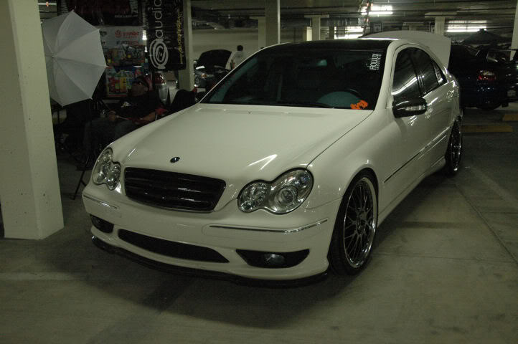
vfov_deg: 36.8
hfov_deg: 53.2
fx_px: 518
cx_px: 259
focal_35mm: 36
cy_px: 172
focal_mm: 24
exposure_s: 1/30
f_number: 3.8
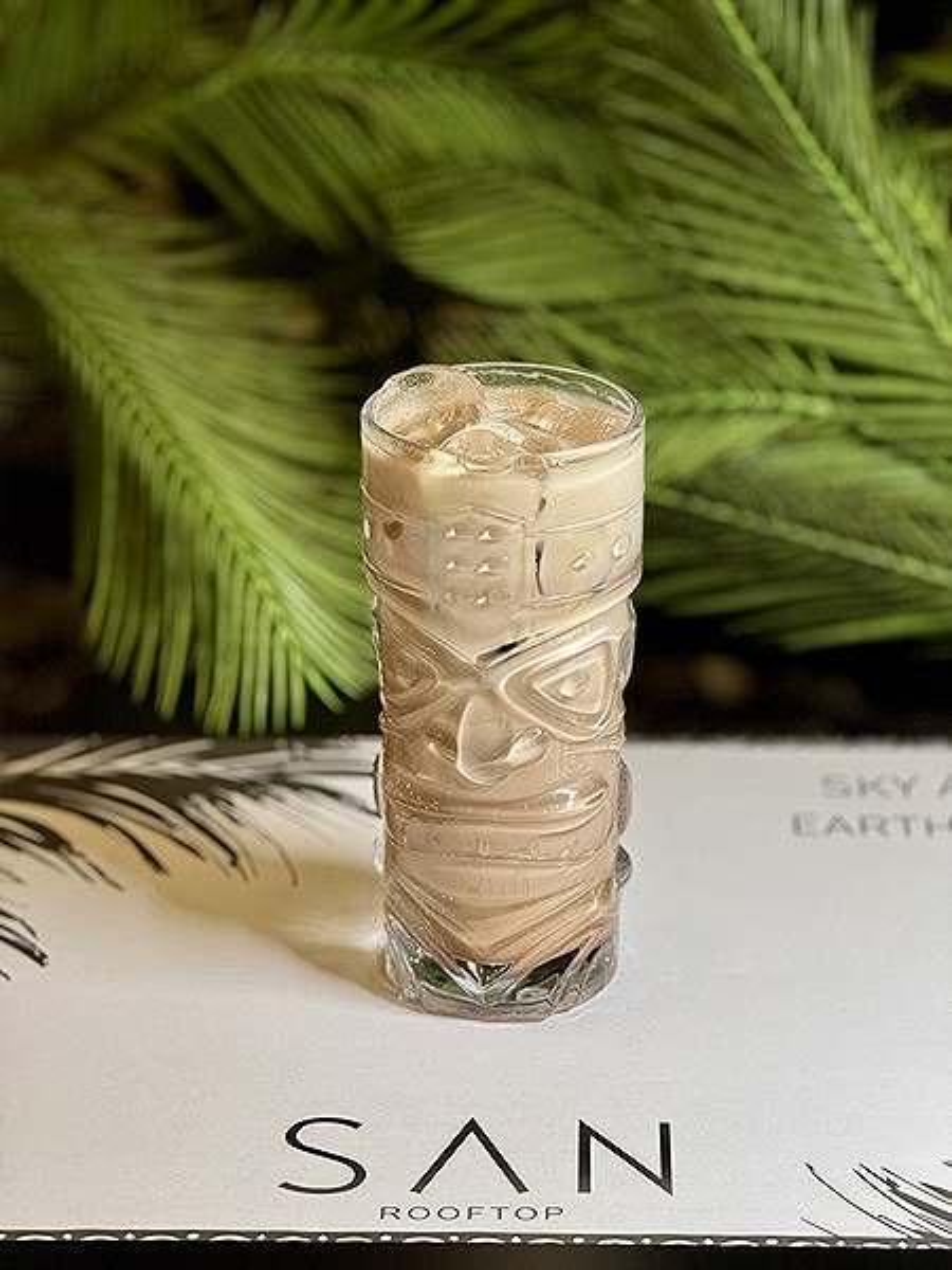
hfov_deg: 12.3
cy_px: 635
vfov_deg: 16.4
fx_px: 4400
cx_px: 476
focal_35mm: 120
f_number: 2.8
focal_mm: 15.66
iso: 250
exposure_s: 1/77
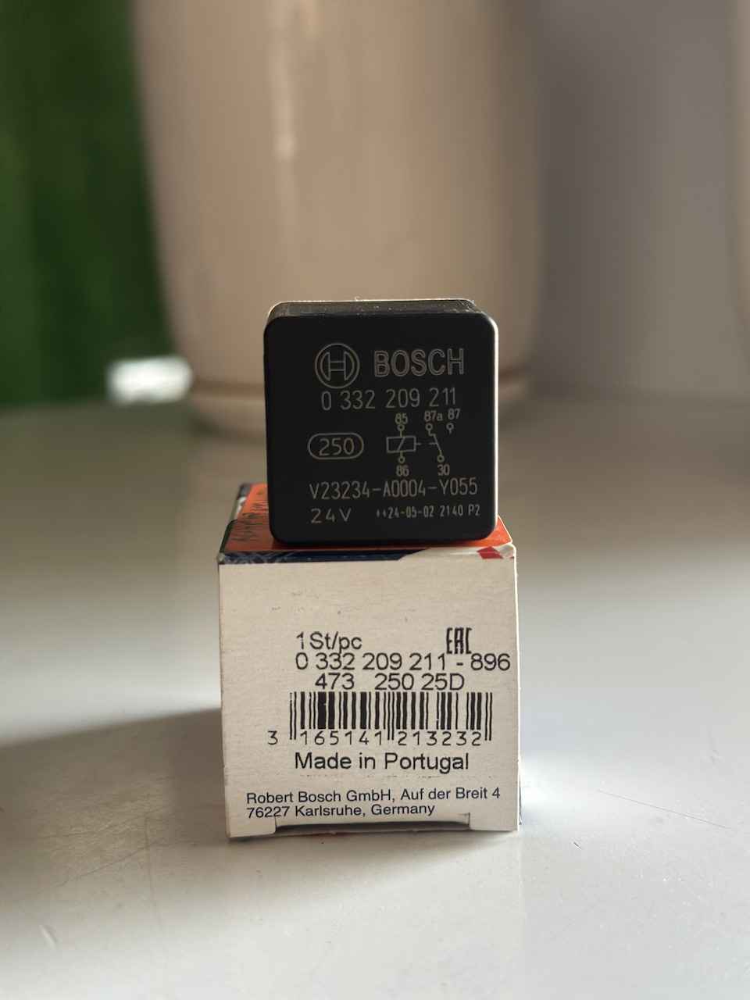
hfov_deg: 30.3
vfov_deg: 39.7
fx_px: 1387
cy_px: 500
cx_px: 375
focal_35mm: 48
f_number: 1.78
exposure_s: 1/60
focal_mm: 6.86
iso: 160
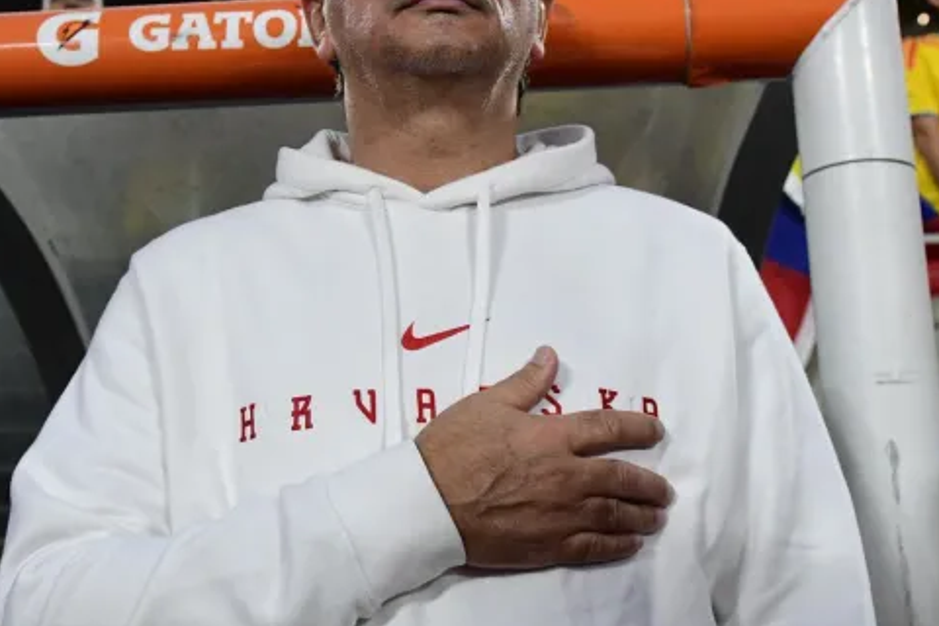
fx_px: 1487
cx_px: 364
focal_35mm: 57
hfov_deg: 34.9
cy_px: 234
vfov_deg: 23.7
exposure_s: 1/2000
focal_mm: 24
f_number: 4
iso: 3200
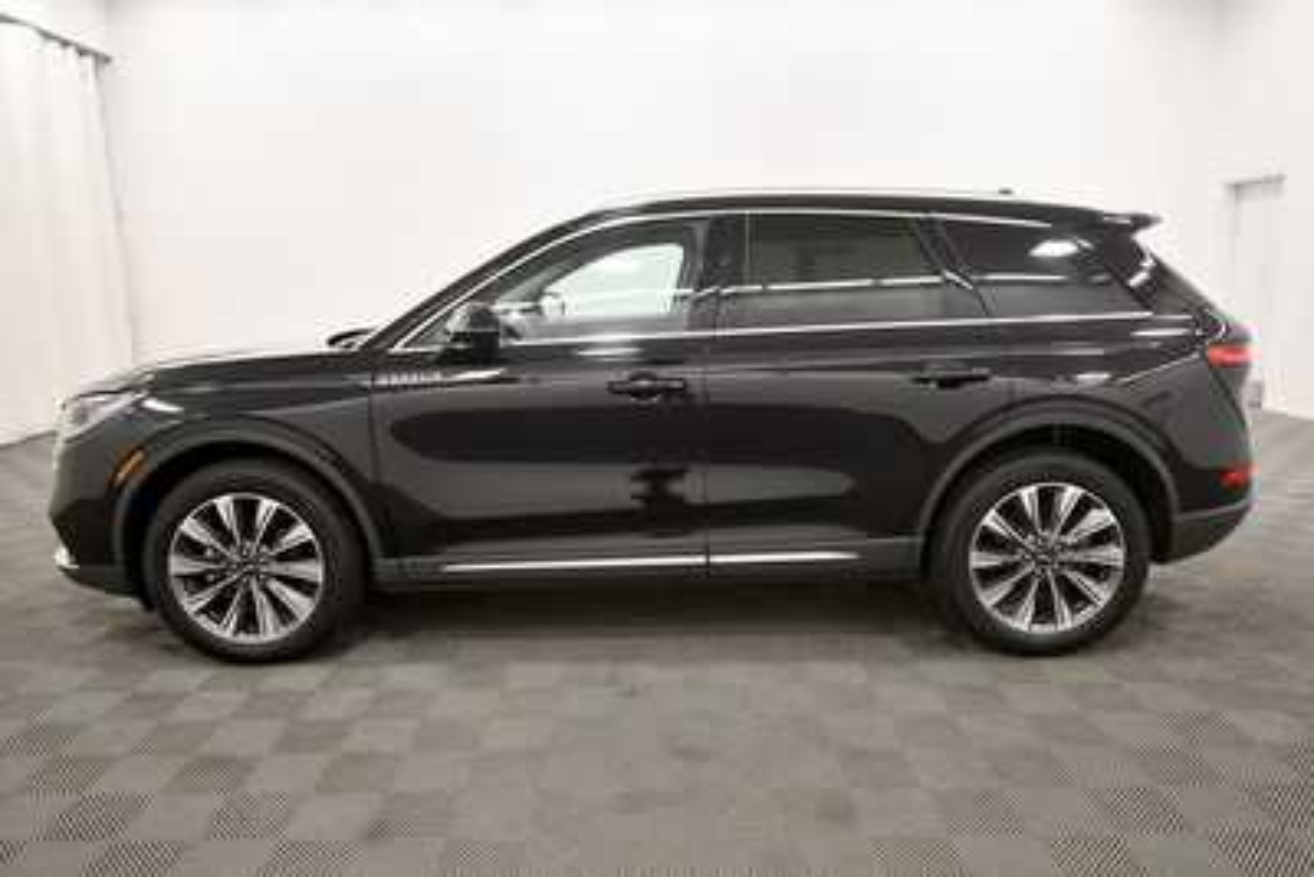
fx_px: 913
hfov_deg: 71.5
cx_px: 657
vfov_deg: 51.3
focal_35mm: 25
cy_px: 438
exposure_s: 1/125
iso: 1100
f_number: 5.3
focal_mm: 17
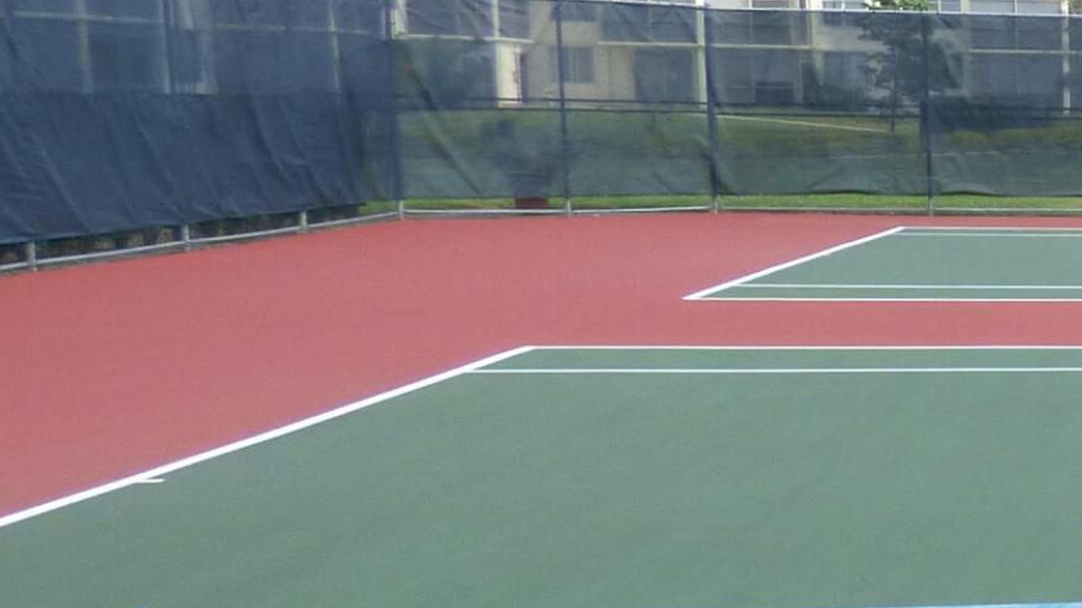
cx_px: 1717
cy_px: 387
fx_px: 2037
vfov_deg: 17.0
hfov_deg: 22.8
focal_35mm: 71
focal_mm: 3.58
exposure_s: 1/640
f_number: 2.8
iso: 100
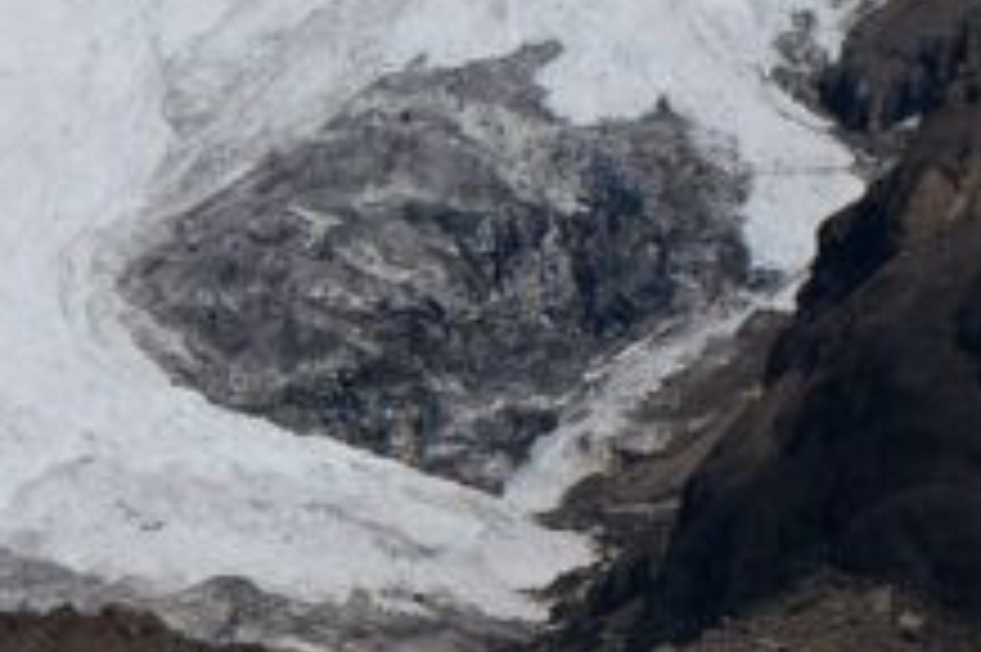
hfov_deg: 3.1
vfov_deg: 2.1
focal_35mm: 662
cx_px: -482
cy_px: -180
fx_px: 18019
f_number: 9
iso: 100
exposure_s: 1/1600
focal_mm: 125
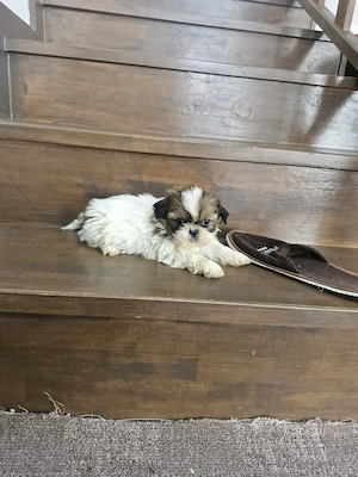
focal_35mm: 23
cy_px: 238
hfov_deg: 58.9
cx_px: 179
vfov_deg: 73.9
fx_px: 317
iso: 1000
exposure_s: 1/100
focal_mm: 5.54
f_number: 1.8
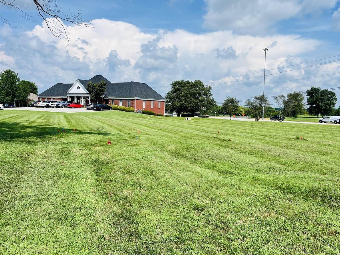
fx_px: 275
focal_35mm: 28
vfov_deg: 49.7
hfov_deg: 63.4
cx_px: 182
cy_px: 122
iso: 50
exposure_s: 1/5076
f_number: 1.6
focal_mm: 5.1
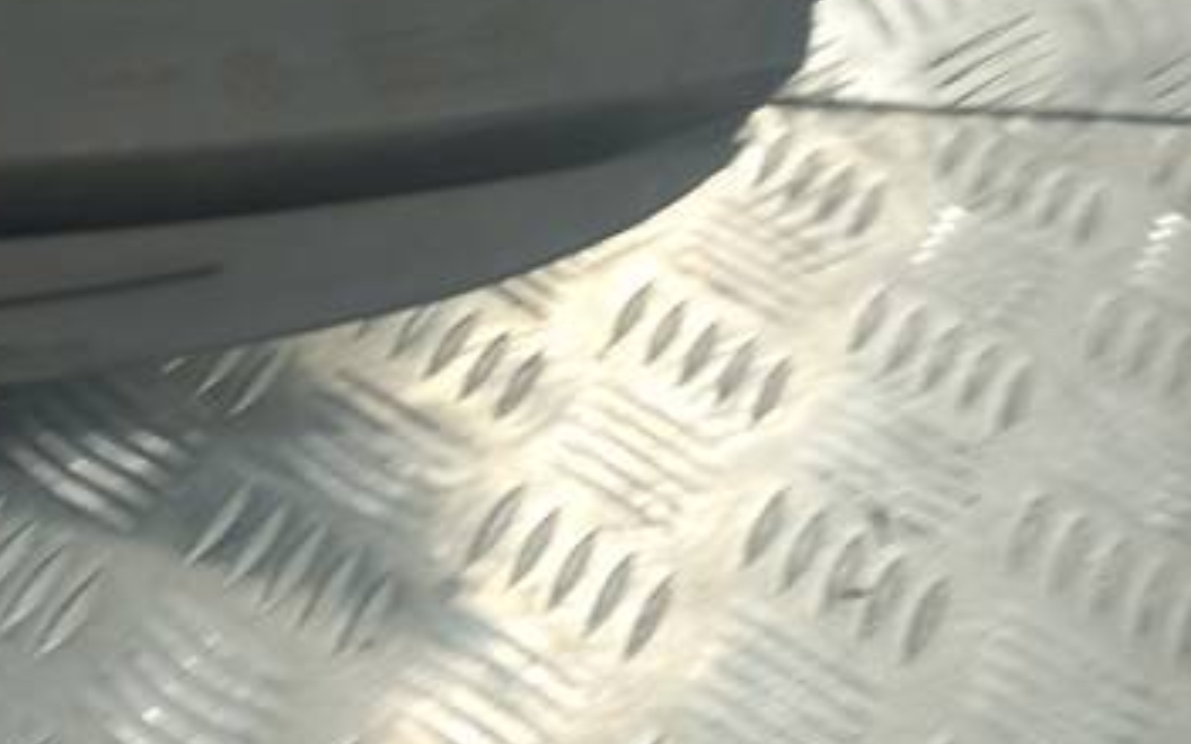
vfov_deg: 16.2
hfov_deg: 22.9
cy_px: -159
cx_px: -480
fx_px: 2499
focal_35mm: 77
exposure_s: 1/50
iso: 50
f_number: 1.8
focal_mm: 4.6
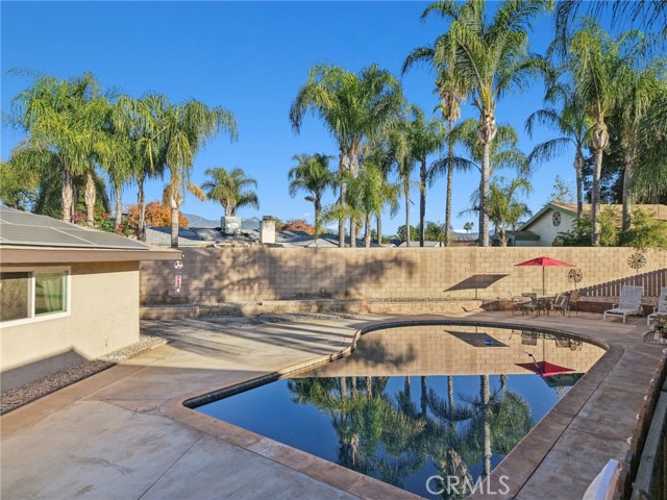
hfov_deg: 71.6
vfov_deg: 56.8
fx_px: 462
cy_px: 250
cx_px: 334
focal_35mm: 24
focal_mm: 8.7
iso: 190
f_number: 1.8
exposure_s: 1/2500
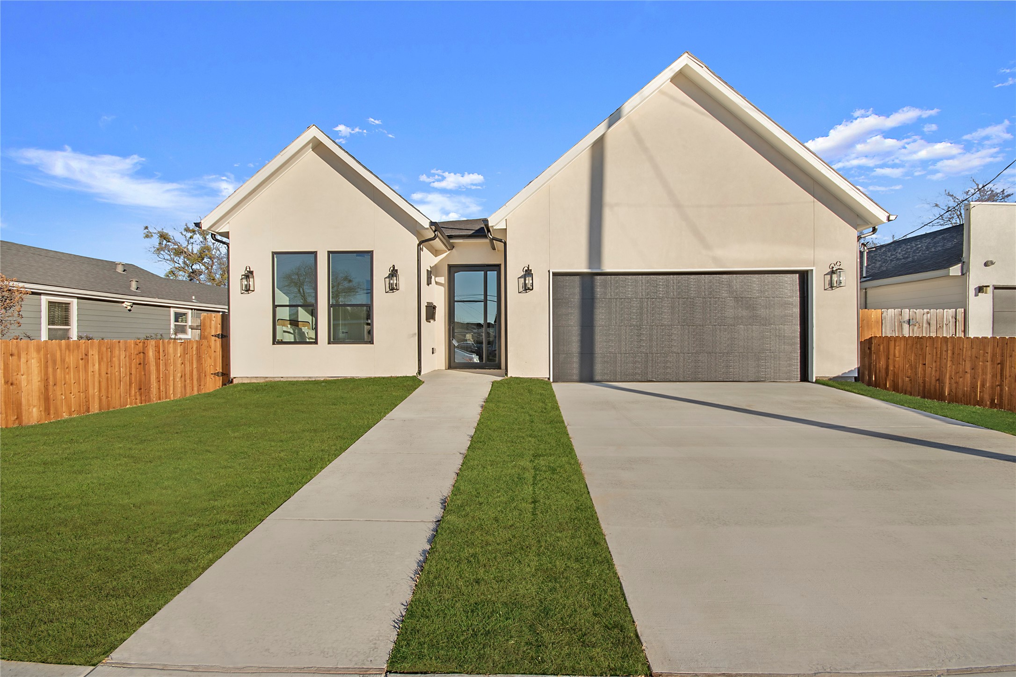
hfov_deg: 100.4
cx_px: 508
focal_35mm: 15
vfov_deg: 77.3
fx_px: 423
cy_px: 338
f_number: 11
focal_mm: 10
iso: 100
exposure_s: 1/320
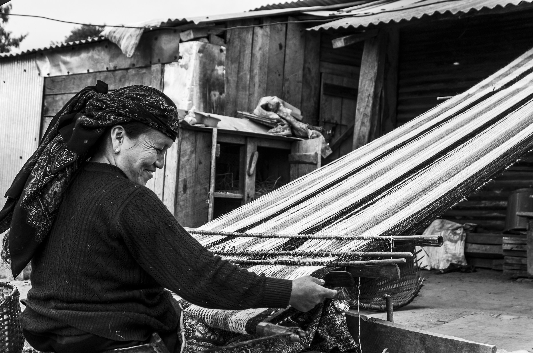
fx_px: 842
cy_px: 176
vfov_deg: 23.7
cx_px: 266
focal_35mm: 57
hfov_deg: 35.1
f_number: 5.6
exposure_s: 1/400
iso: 160
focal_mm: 38
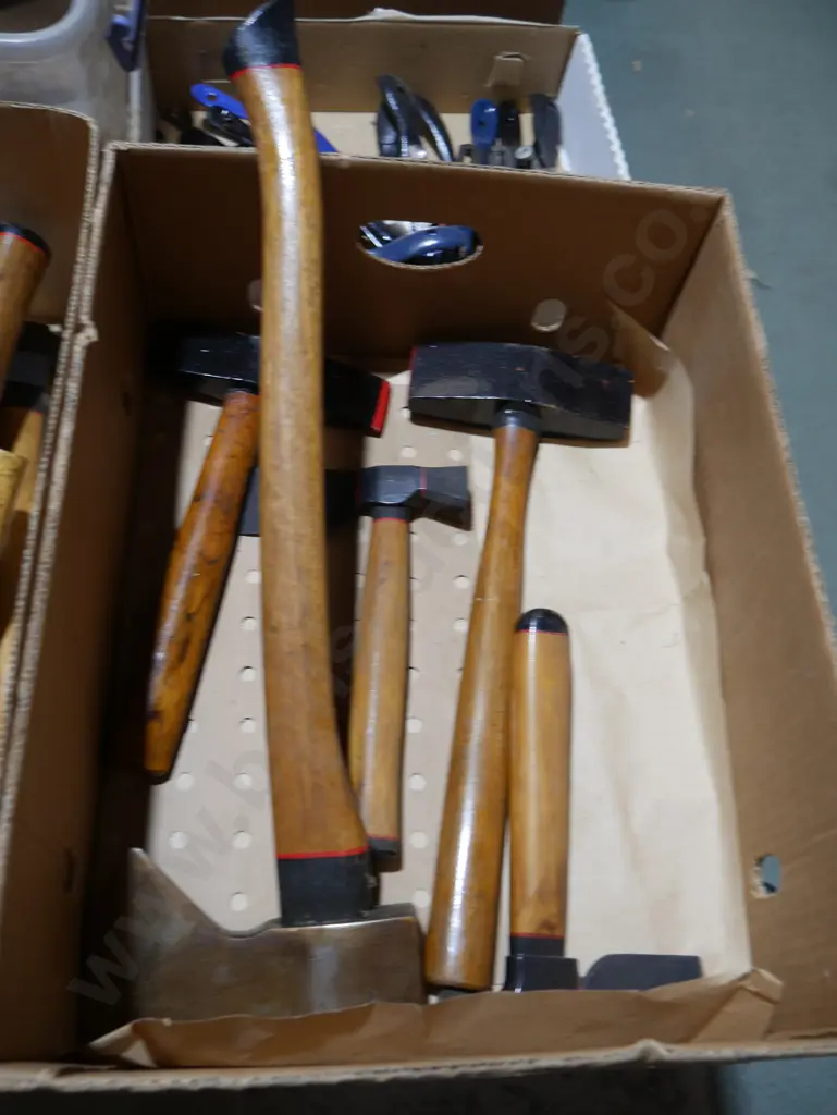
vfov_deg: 59.9
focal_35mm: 30
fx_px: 966
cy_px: 558
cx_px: 418
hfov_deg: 46.8
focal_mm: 15
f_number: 3.6
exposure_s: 1/60
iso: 250
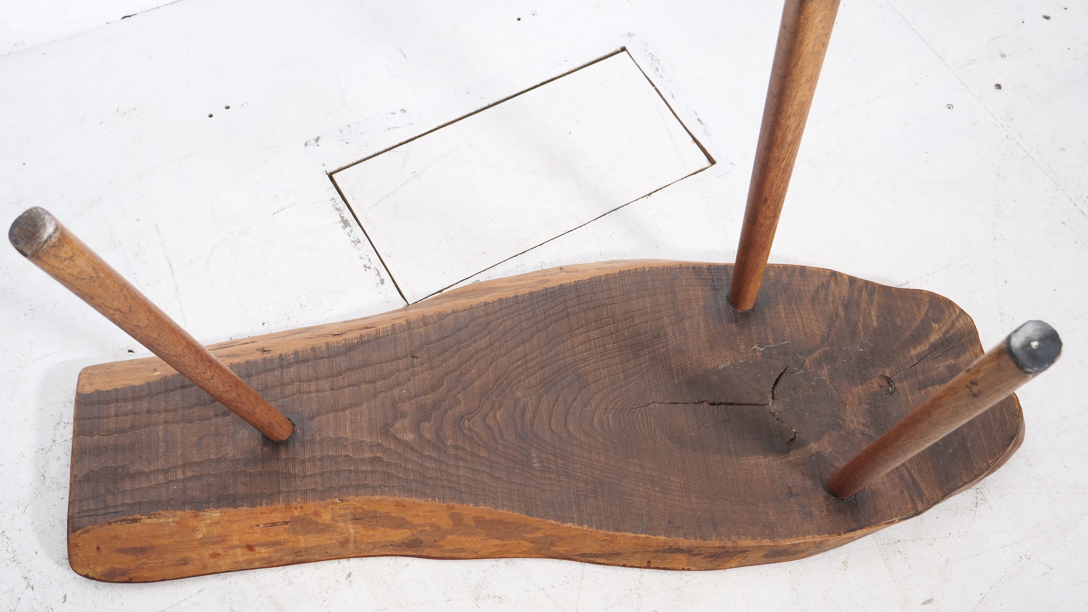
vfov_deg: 27.1
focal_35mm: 44
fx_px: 1269
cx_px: 548
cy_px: 358
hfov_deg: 46.4
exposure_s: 1/13
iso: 400
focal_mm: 20
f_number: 3.3
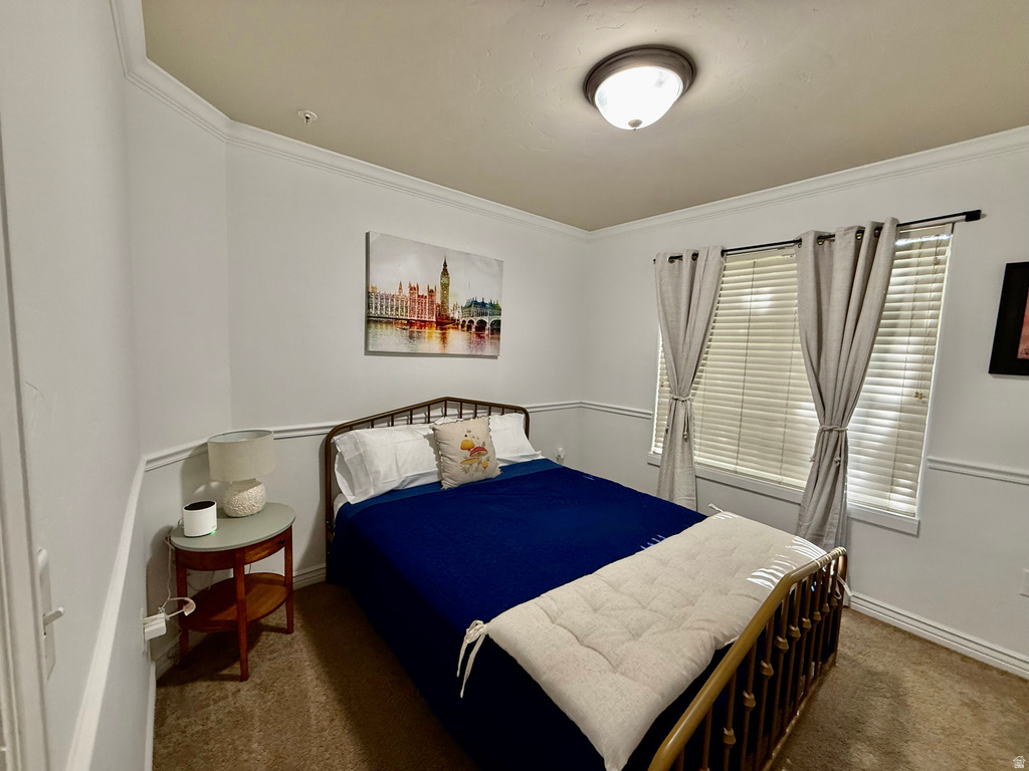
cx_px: 514
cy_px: 386
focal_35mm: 14
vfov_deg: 85.7
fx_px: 416
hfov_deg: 102.1
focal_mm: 2.22
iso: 200
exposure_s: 1/60
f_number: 2.2
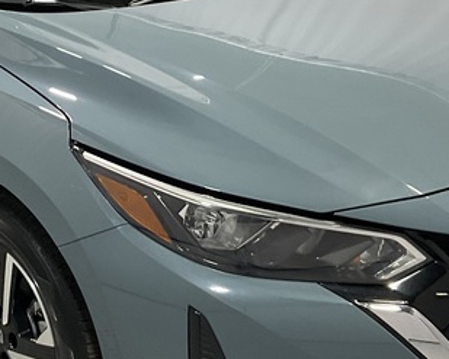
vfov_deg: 17.5
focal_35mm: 88
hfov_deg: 21.5
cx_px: 87
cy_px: 164
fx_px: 1169
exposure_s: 1/50
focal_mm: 3
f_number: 1.8
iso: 64
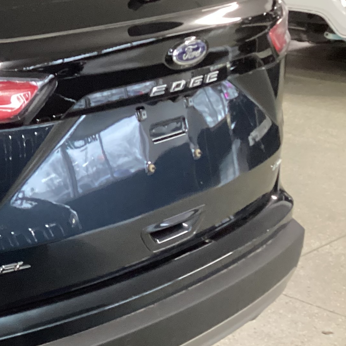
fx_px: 939
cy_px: 140
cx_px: -172
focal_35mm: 83
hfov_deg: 18.5
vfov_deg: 20.9
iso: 320
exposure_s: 1/25
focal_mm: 3.3
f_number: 2.4
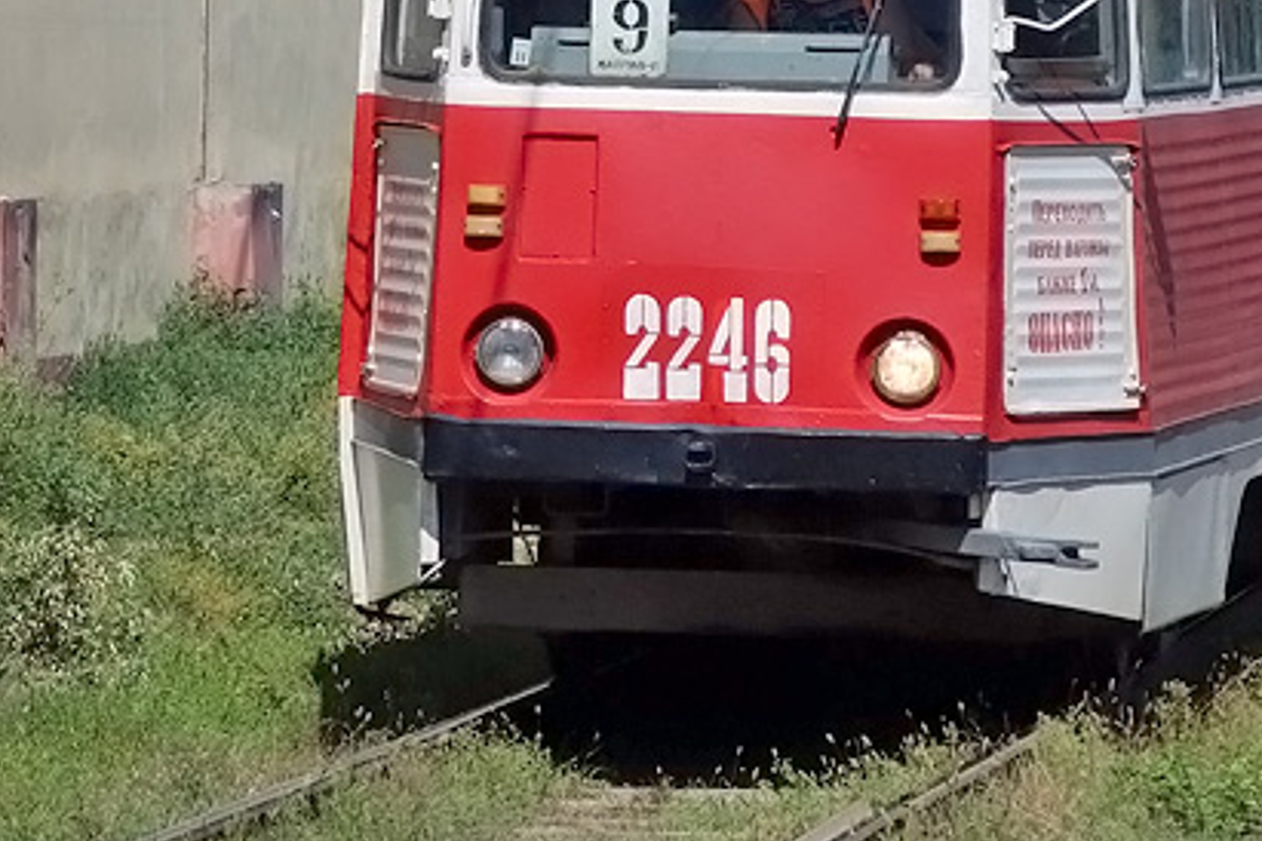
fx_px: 10235
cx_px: 694
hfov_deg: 7.1
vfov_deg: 4.7
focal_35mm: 292
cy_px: -285
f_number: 7.1
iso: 125
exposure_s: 1/500
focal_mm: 37.1
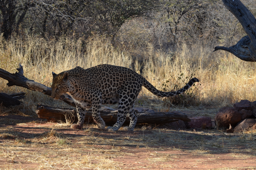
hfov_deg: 13.7
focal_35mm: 150
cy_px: 85
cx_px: 128
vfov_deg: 9.1
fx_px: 1065
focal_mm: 100
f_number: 8
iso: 200
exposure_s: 1/250
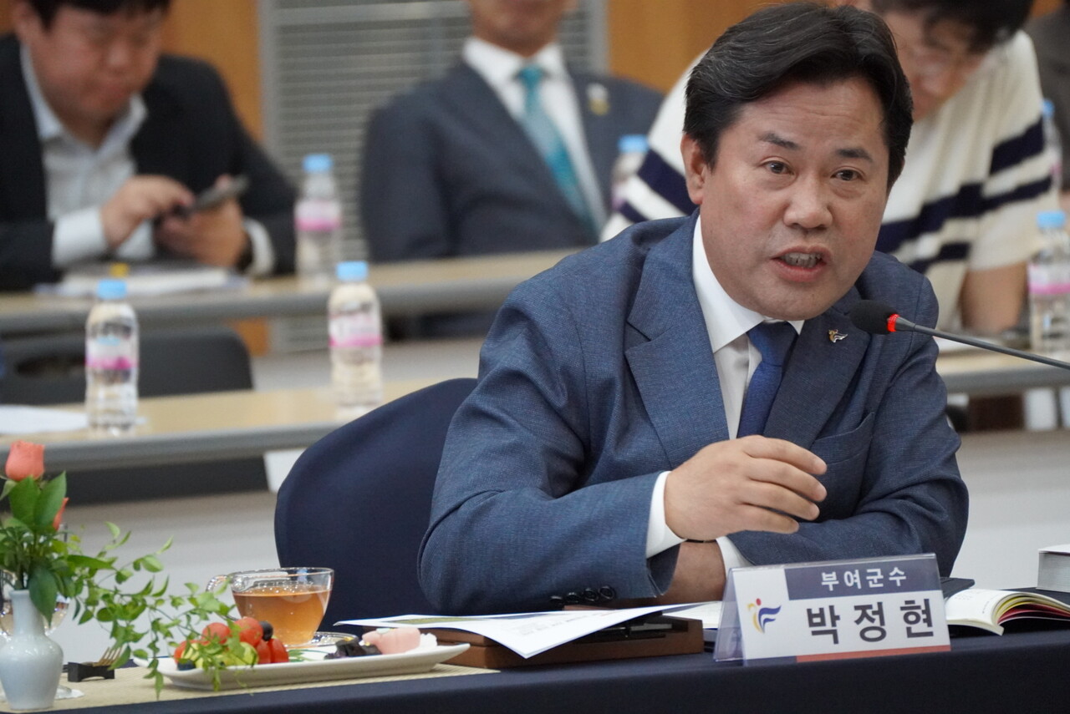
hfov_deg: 5.7
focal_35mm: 364
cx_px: 535
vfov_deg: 3.8
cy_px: 357
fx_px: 10839
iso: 6400
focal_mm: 243
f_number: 6.3
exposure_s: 1/160
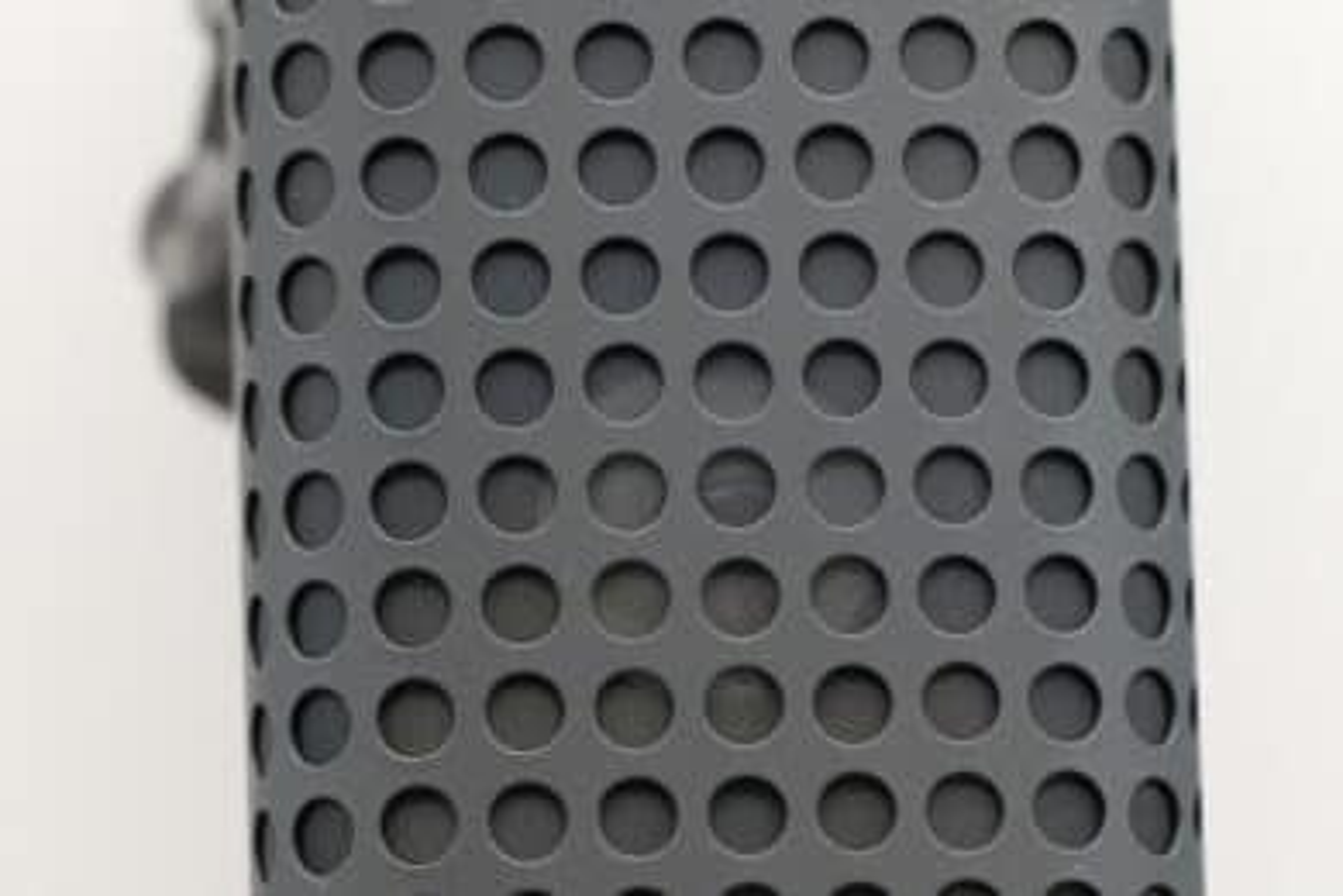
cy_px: 448
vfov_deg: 4.6
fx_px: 11153
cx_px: 672
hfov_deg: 6.9
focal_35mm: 299
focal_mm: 299
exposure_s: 1/250
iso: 6400
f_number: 8
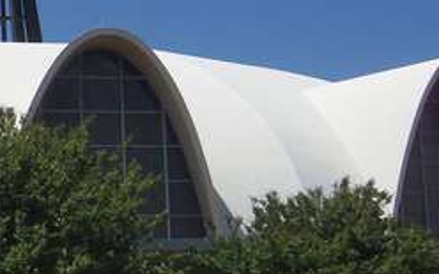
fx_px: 1555
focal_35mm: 130
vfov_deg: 10.0
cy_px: -35
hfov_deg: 15.3
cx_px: -127
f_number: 11.7
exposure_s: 1/100
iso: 64
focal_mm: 6.8
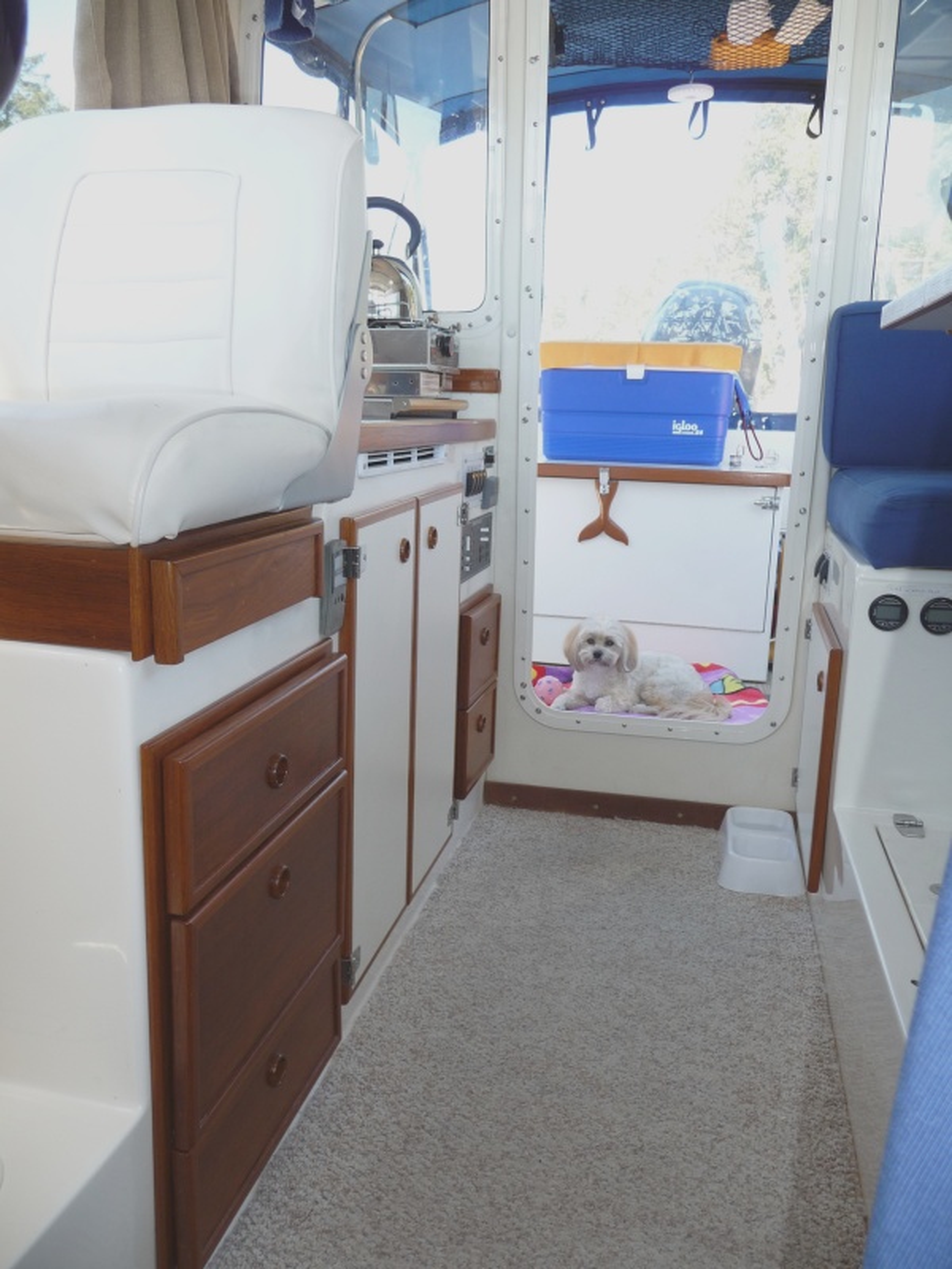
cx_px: 476
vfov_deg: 63.4
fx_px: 1027
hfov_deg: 49.7
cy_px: 634
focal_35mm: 28
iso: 100
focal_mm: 4.7
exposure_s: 1/50
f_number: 3.3
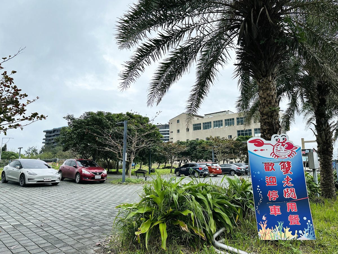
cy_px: 127
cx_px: 169
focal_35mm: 24
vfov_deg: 56.8
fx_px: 234
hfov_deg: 71.6
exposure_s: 1/5263
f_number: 1.78
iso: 80
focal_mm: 6.86
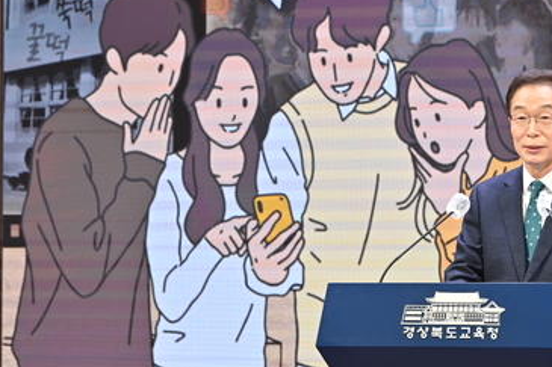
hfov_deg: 5.9
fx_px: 5364
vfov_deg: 3.9
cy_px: 193
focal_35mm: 350
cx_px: 468
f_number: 6.3
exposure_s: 1/160
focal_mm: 200
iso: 1250
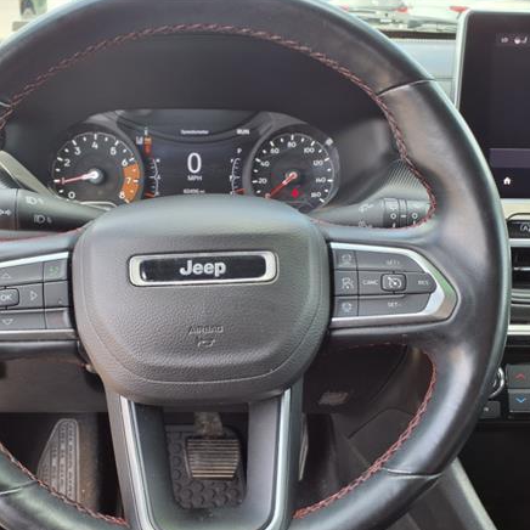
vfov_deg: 47.2
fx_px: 606
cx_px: 213
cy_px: 286
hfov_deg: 47.0
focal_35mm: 35
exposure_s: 1/120
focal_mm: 3.58
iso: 40
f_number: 1.9
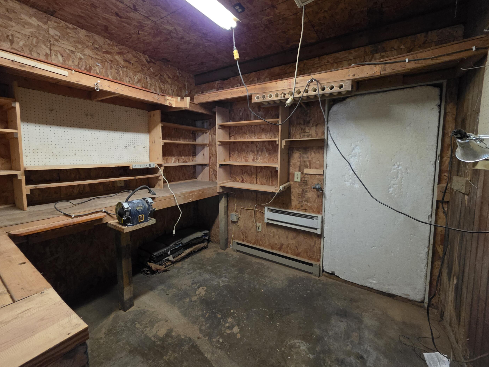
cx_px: 237
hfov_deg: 102.0
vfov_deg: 85.6
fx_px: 198
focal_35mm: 14
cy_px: 171
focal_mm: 2.2
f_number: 1.9
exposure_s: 1/60
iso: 1250
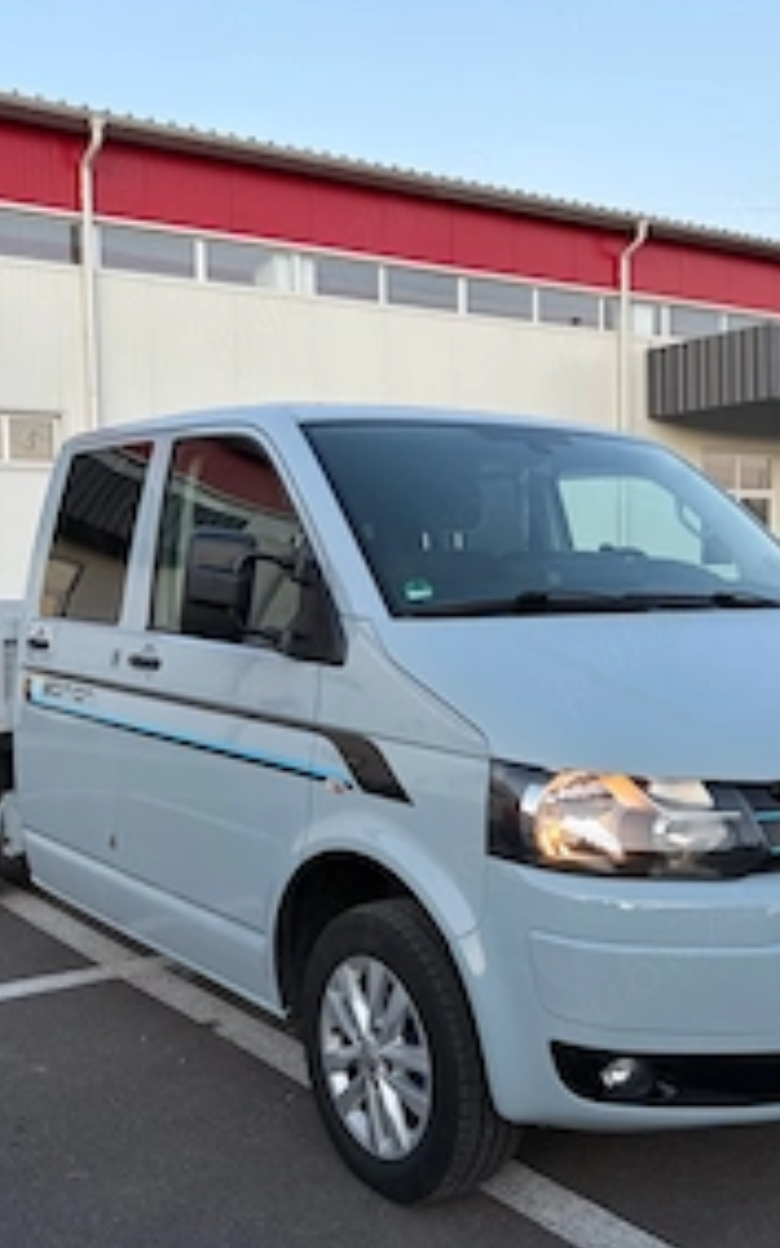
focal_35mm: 39
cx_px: 436
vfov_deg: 50.4
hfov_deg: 32.7
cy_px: 653
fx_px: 1326
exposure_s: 1/121
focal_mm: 5.96
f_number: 1.6
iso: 125
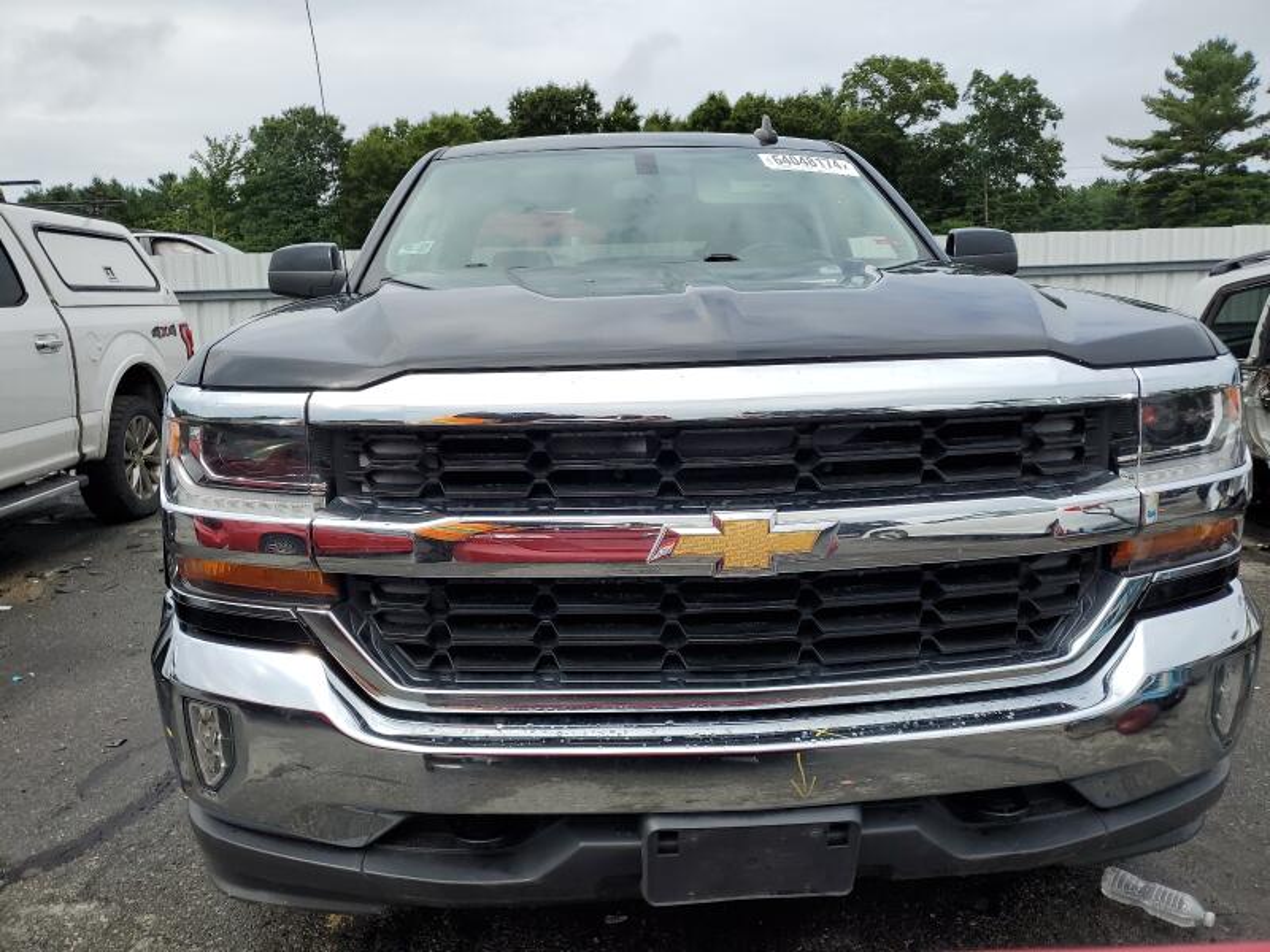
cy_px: 476
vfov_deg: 53.1
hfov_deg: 67.3
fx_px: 954
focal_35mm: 26
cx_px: 635
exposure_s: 1/3333
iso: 50
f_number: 1.5
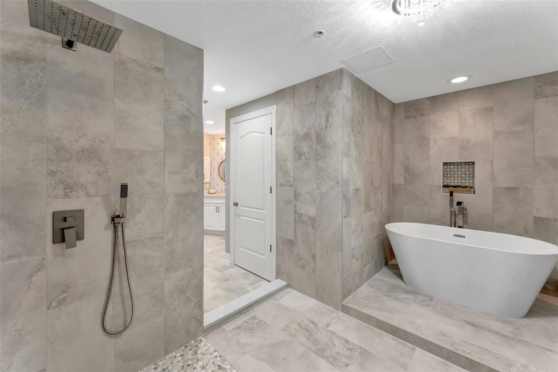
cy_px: 186
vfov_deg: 81.2
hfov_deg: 104.3
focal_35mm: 14
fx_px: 217
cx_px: 279
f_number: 9
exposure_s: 1/13
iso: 400
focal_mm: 14
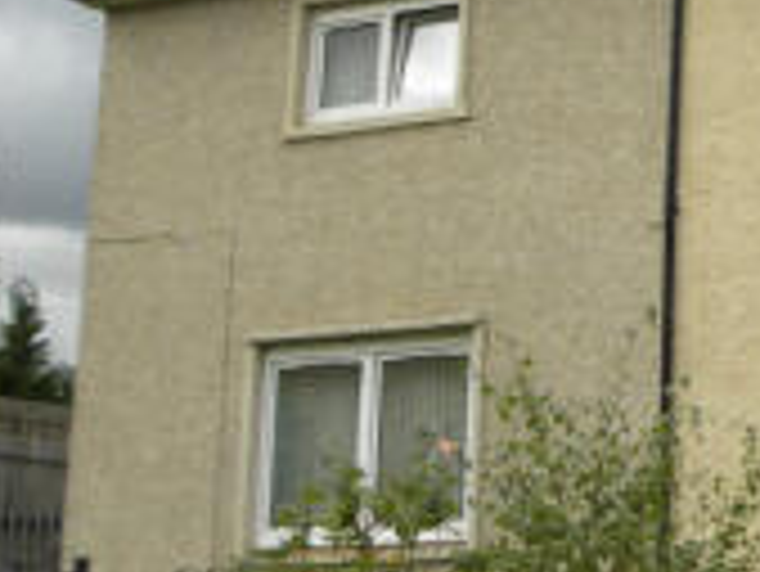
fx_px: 2197
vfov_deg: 14.8
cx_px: 1302
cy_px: 191
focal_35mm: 100
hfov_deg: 16.8
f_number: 4.5
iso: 91
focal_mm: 5.2
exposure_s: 1/256
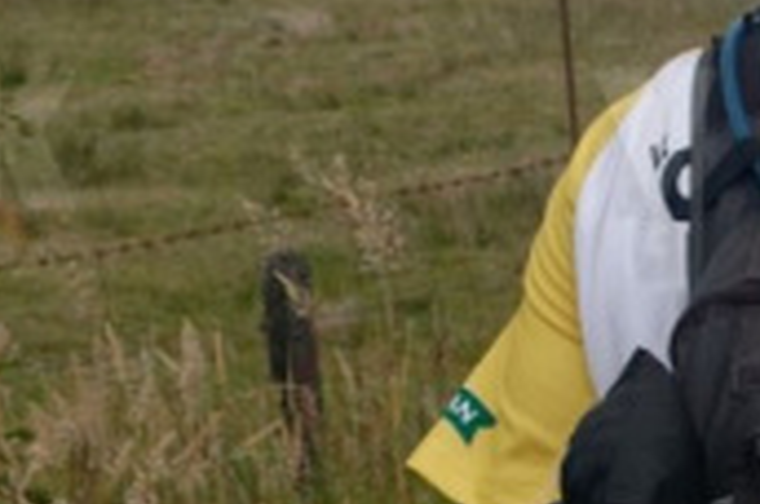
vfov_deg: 8.2
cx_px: 1136
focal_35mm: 167
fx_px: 3519
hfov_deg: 11.8
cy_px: 274
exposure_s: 1/400
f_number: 11
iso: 320
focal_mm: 24
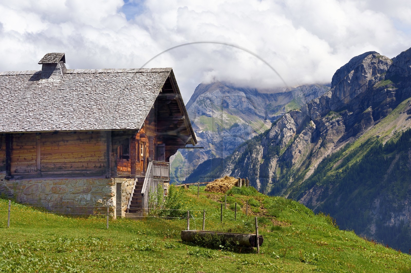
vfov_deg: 15.9
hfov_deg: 23.7
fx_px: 981
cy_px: 136
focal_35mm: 86
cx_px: 206
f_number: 13
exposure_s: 1/250
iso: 200
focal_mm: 86
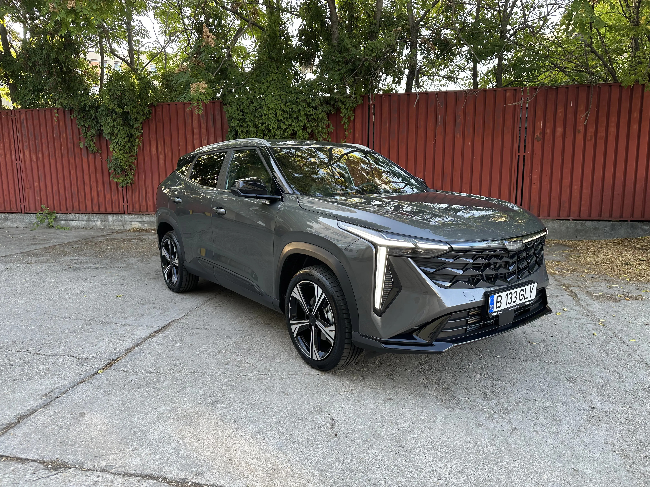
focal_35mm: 24
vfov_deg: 56.8
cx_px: 325
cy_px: 244
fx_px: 451
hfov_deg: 71.6
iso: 100
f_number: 1.78
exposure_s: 1/152
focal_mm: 6.86
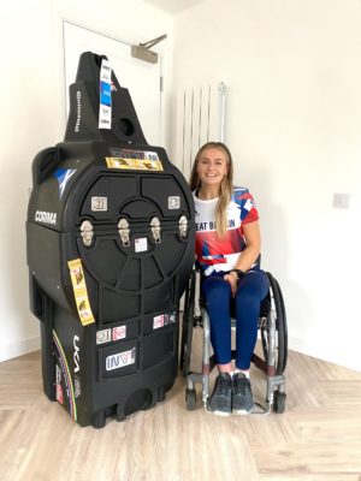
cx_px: 180
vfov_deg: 67.3
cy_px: 240
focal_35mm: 26
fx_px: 362
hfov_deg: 53.1
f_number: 1.8
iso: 400
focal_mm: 4.25
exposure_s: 1/60
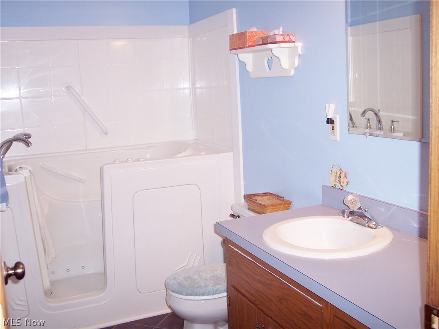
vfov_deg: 36.8
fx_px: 495
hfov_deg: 47.9
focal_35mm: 39
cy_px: 164
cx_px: 220
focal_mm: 8
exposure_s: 1/60
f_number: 2.8
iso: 140
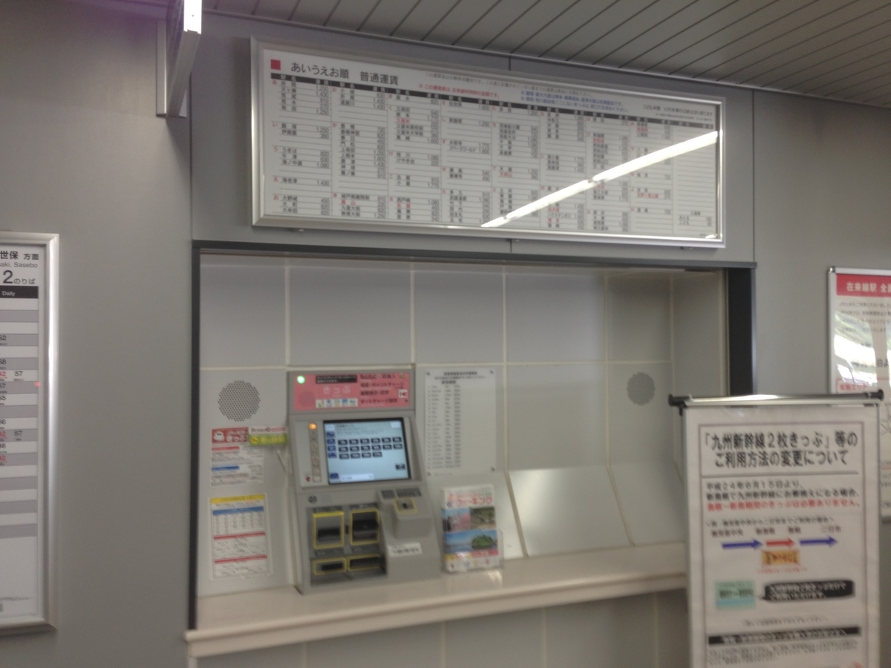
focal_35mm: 33
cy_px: 334
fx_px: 849
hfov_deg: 55.4
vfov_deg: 42.9
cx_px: 446
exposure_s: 1/24
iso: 50
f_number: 2.4
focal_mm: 4.13
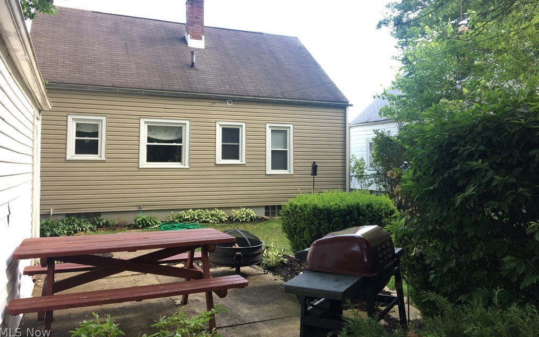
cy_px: 137
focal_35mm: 31
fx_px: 456
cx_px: 268
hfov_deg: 61.2
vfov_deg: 40.5
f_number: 2.2
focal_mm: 4.15
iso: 32
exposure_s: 1/120
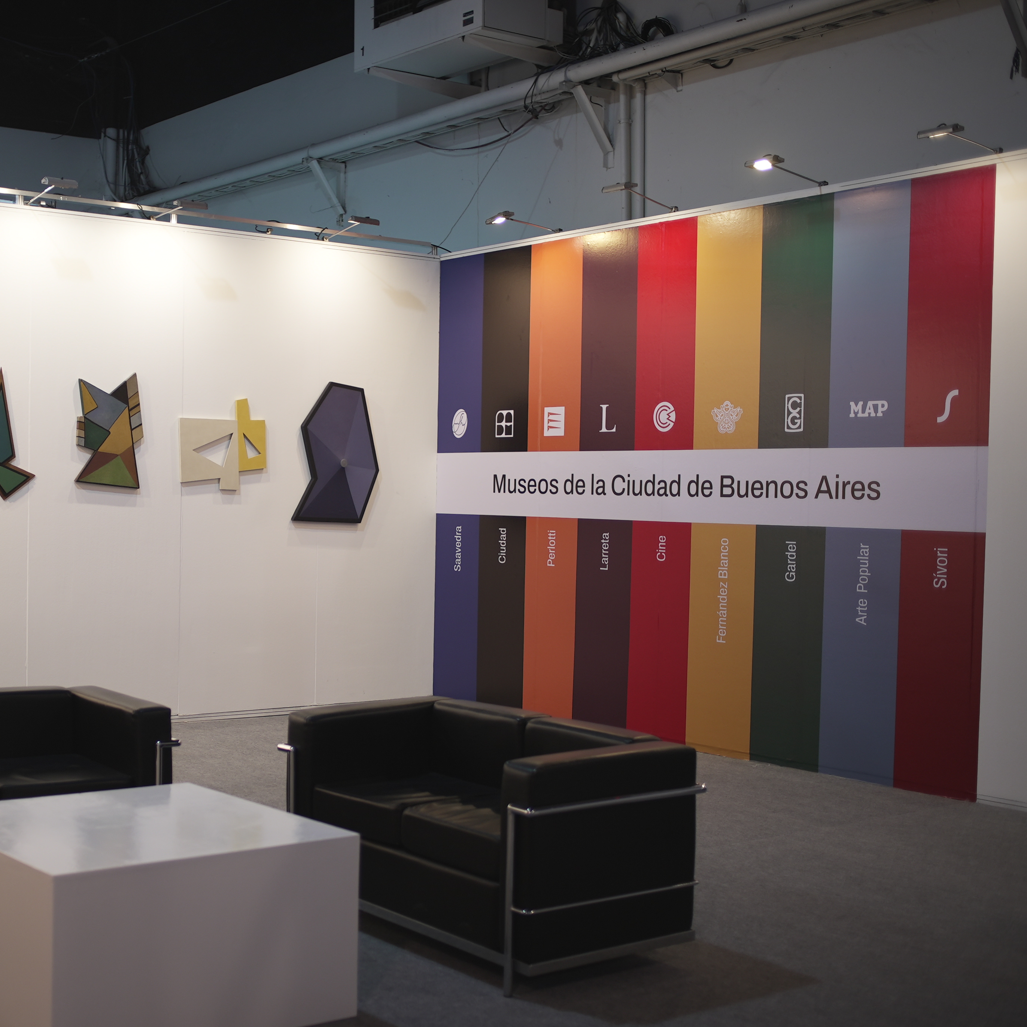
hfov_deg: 36.1
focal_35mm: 46
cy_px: 528
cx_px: 284
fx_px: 1544
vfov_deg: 36.8
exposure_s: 1/100
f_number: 2
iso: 250
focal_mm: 35
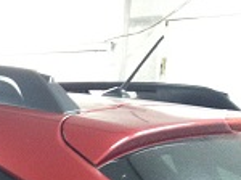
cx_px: -66
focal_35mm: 107
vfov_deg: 13.2
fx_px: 744
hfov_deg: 17.4
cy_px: 256
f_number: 2.8
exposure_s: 1/15
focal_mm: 3.85
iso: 320
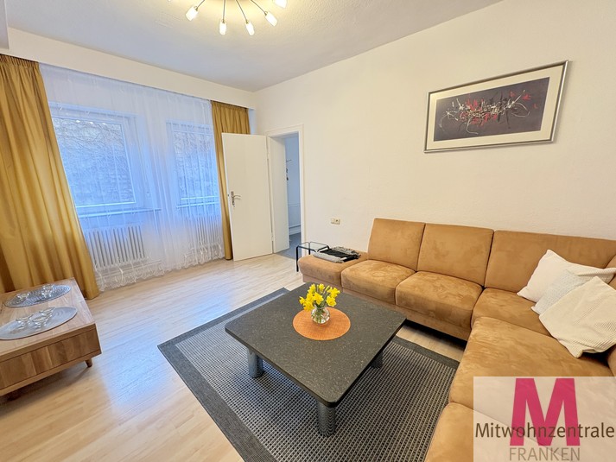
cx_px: 308
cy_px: 231
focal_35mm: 14
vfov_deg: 85.7
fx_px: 249
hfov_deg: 102.1
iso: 200
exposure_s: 1/50
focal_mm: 2.22
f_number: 2.2
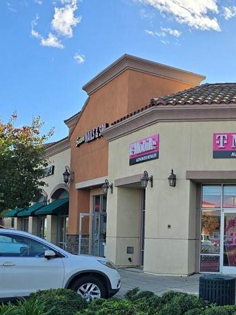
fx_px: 446
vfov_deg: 38.3
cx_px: 217
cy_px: 219
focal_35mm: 49
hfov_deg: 28.4
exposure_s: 1/907
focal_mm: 6.3
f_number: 1.7
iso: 12
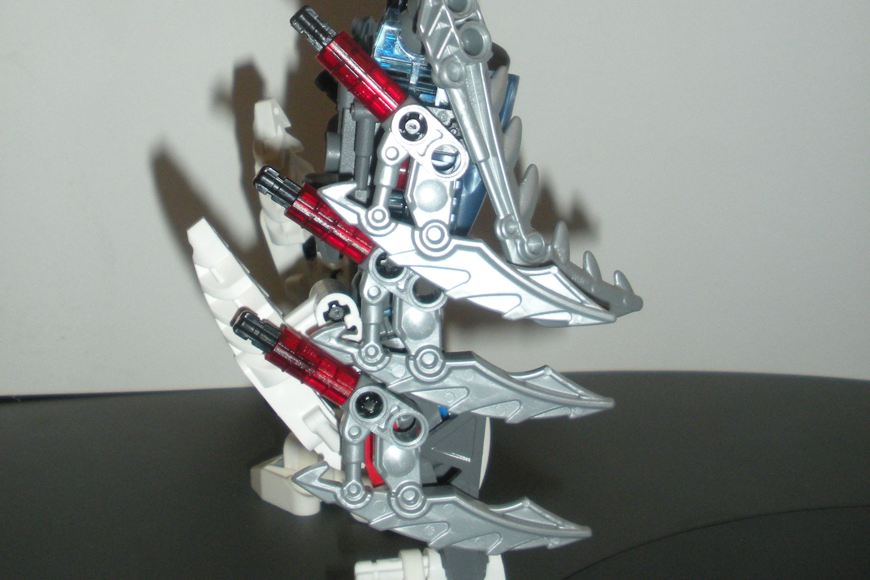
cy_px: -1
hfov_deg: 33.9
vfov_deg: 22.1
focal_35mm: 59
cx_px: 366
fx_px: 1426
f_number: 3.5
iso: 200
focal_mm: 6.3
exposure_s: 1/60
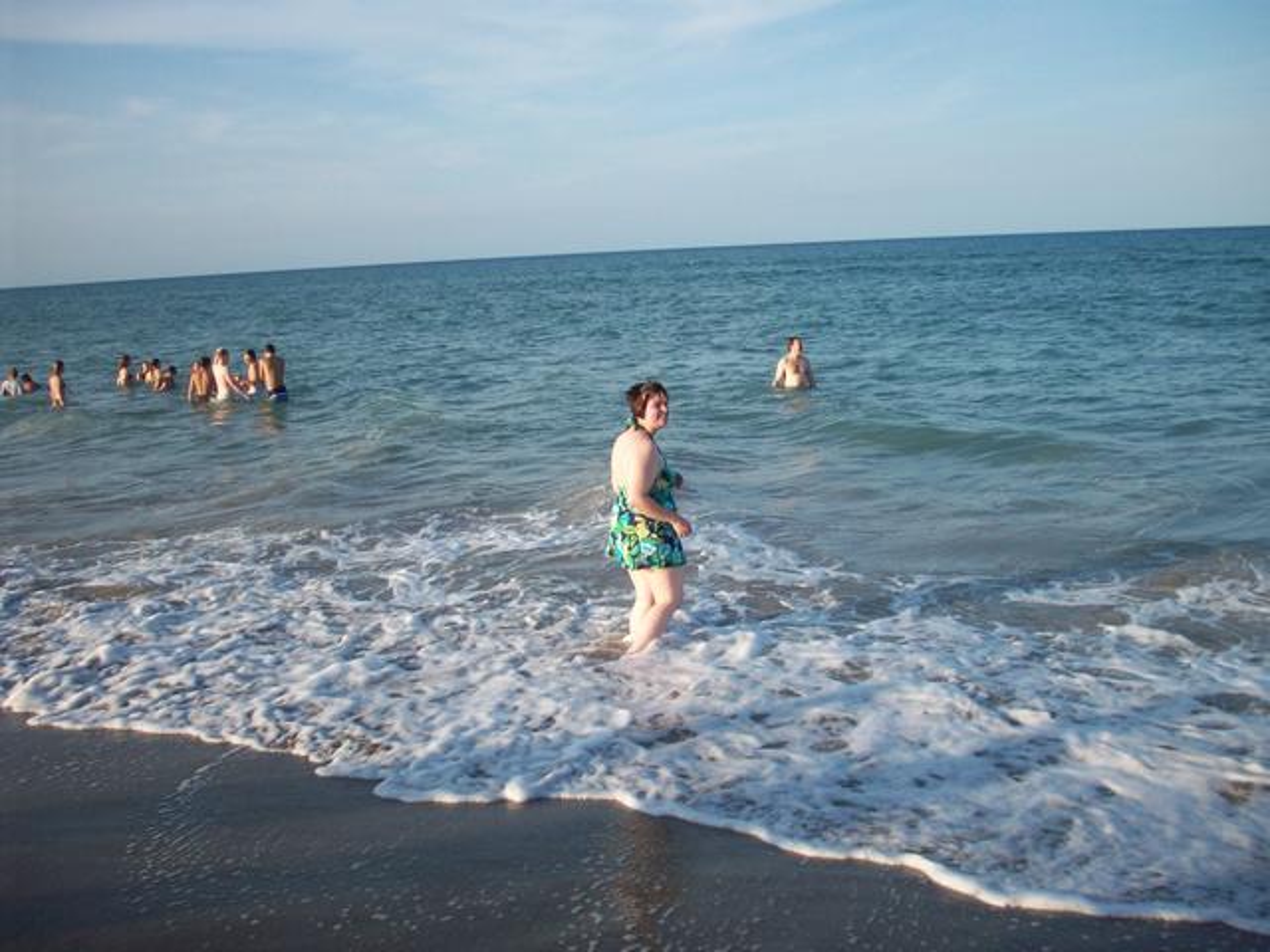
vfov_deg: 38.7
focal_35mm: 37
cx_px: 635
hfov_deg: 50.1
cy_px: 476
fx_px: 1357
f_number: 5.6
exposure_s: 1/212
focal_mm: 6.2
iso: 80
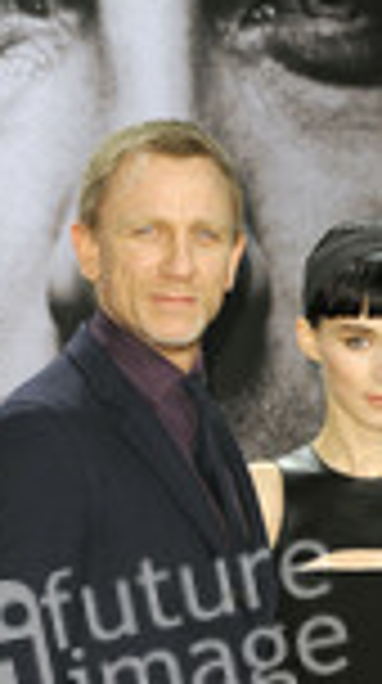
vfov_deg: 7.4
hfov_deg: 4.2
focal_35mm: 290
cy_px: 873
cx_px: 247
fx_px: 5245
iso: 1000
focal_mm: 105
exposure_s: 1/160
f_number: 5.6
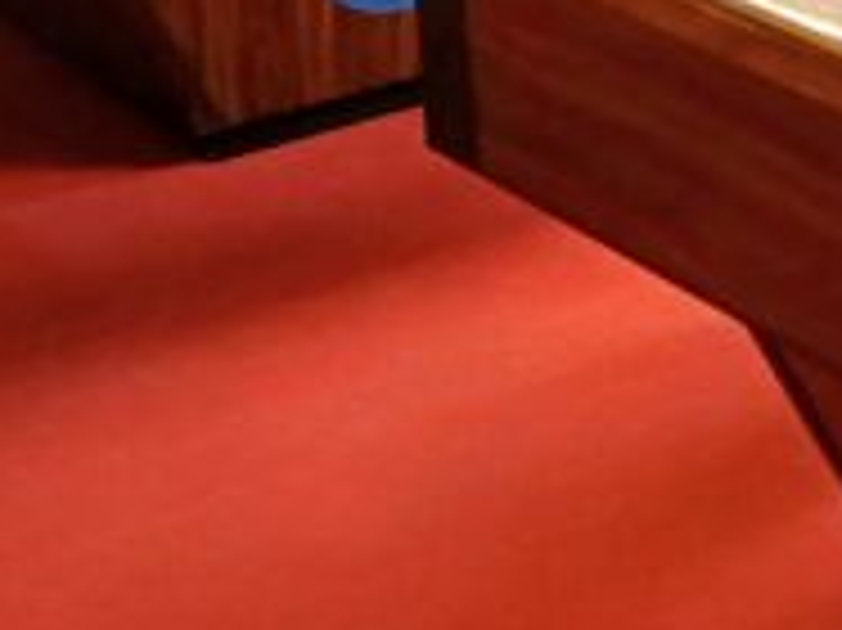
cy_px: -513
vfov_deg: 10.2
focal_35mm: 137
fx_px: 3330
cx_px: 1648
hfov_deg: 12.7
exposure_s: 1/50
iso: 250
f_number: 1.8
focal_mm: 4.65
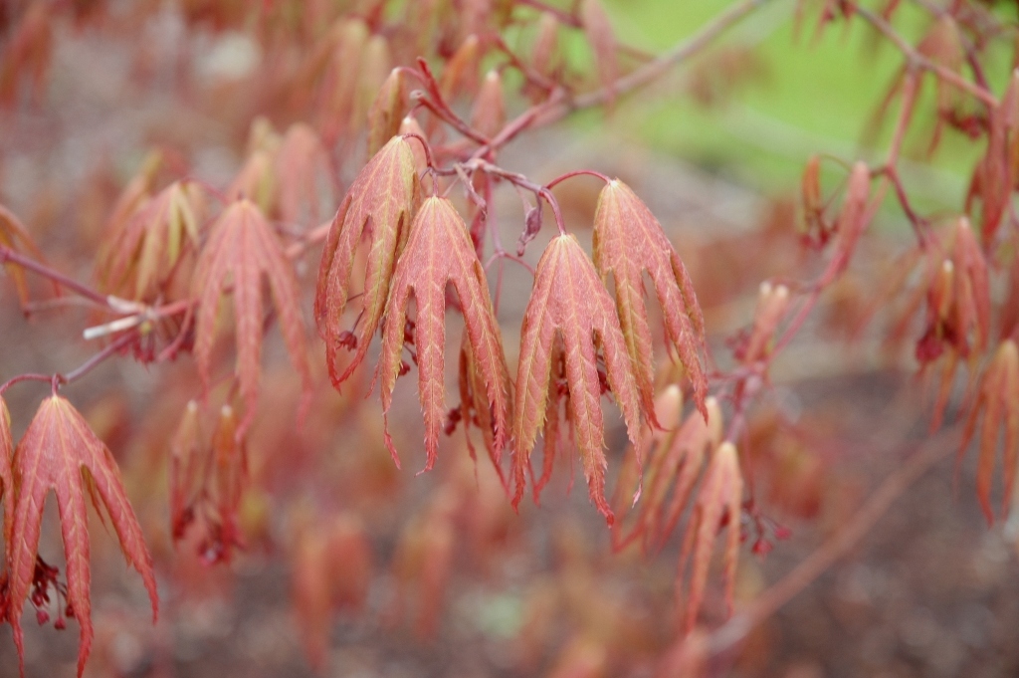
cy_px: 339
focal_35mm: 105
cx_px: 510
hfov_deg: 19.5
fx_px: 2970
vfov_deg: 13.0
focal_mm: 70
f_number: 4.5
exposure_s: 1/80
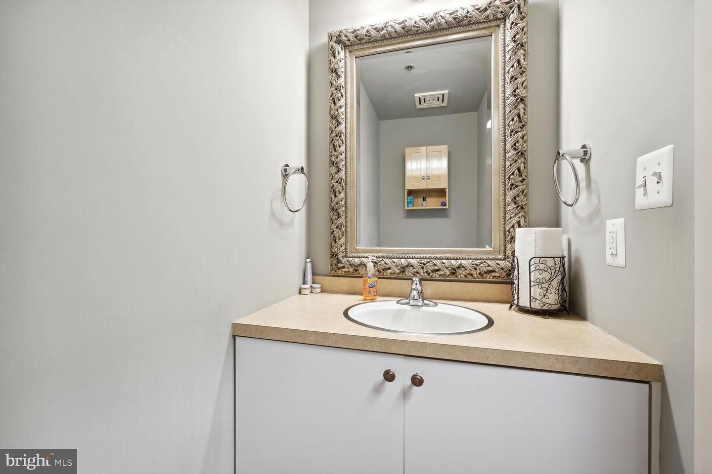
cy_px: 237
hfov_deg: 104.3
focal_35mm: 14
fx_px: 277
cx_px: 356
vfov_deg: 81.2
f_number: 8
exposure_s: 1/6
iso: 400
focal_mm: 14
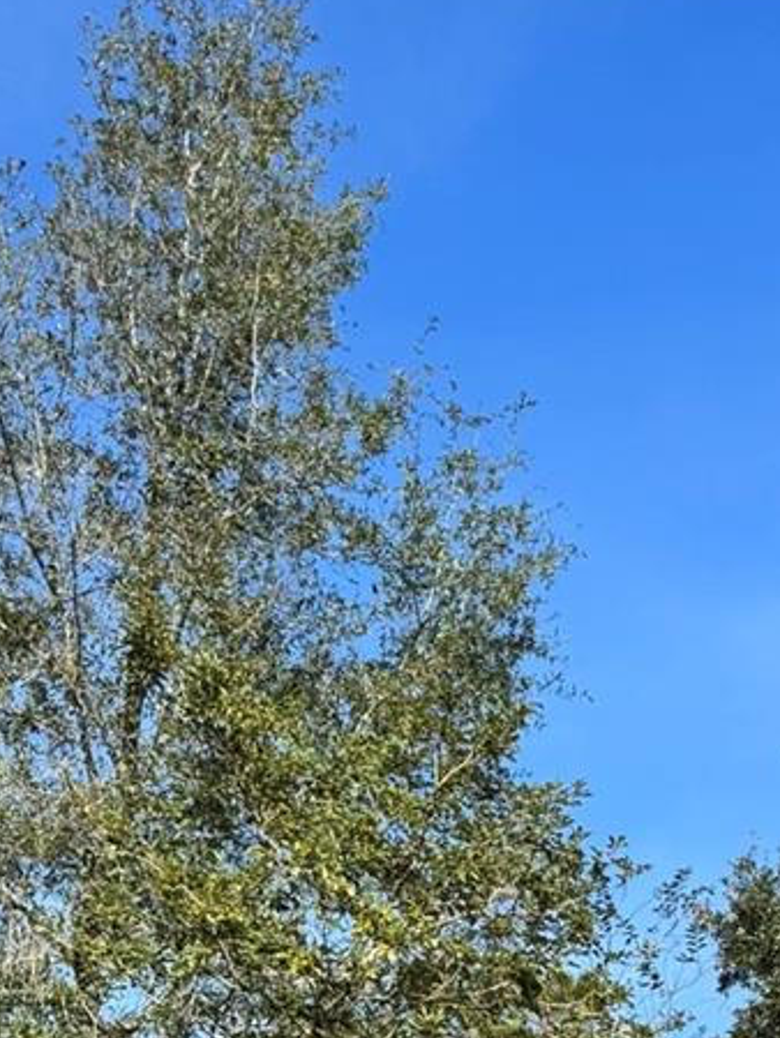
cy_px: 1354
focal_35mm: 64
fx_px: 1921
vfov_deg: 25.8
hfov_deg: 22.4
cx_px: 688
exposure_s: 1/2252
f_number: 1.78
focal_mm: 6.76
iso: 80
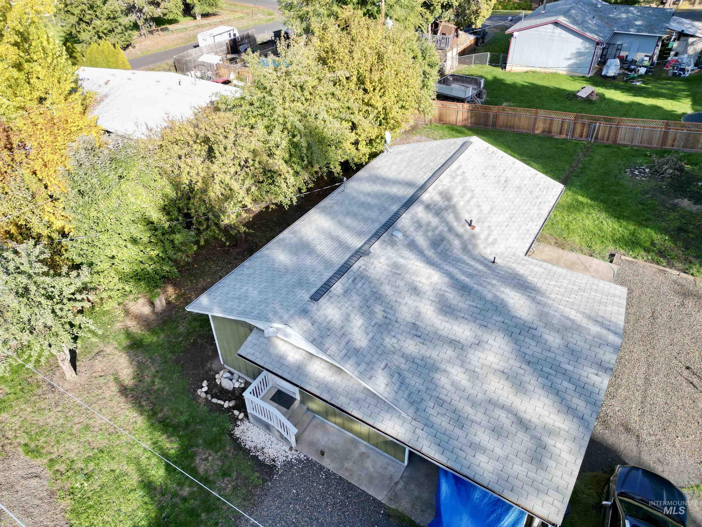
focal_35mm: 24
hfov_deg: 71.6
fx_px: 487
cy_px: 264
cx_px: 351
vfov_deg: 56.8
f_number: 1.7
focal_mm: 6.72
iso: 150
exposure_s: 1/1500
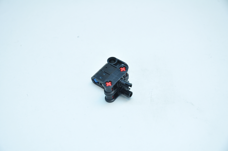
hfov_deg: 19.5
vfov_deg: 13.0
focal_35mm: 105
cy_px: 76
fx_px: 664
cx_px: 114
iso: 400
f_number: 7.1
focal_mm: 70
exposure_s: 1/60
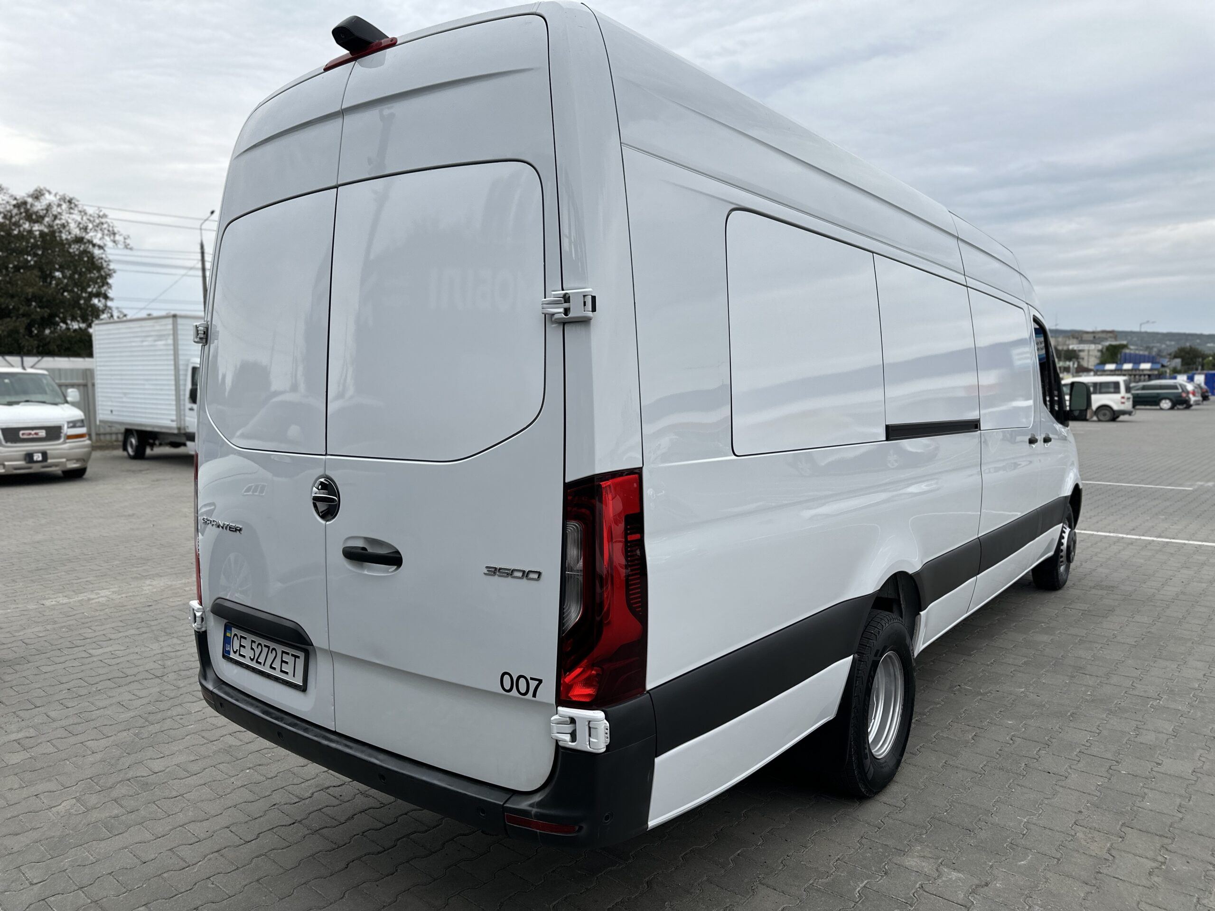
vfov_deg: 56.8
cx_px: 608
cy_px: 456
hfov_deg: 71.6
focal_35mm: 24
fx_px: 842
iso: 80
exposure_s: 1/2660
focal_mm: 6.86
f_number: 1.78
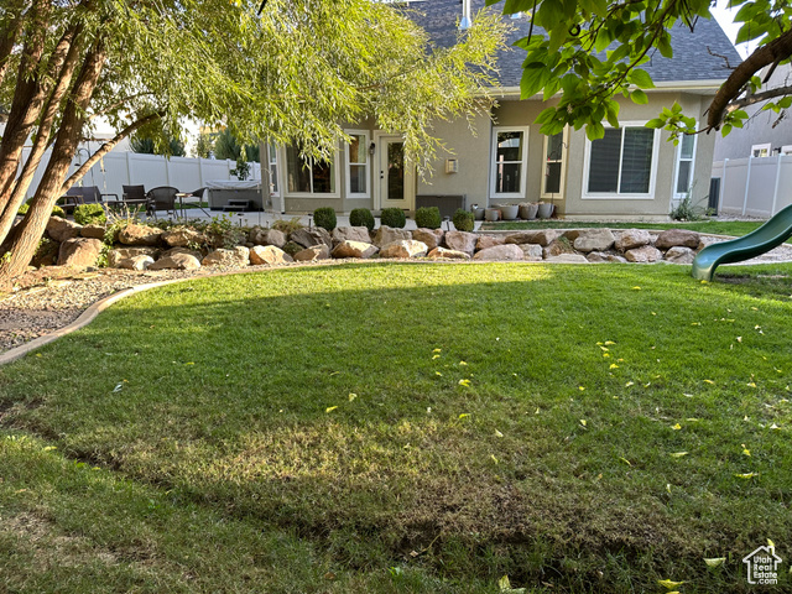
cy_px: 297
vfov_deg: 56.8
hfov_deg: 71.6
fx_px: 549
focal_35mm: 24
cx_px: 396
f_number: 1.78
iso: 64
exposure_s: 1/138
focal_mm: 6.86
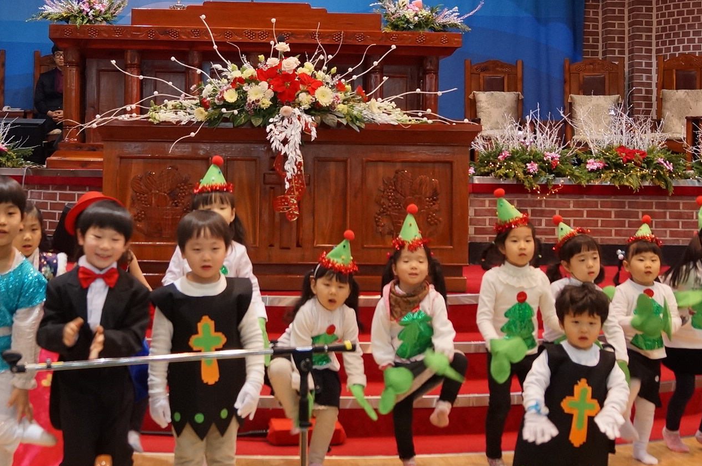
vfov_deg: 21.1
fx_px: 1246
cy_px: 140
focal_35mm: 64
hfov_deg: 31.2
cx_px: 235
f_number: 4
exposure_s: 1/60
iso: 640
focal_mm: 22
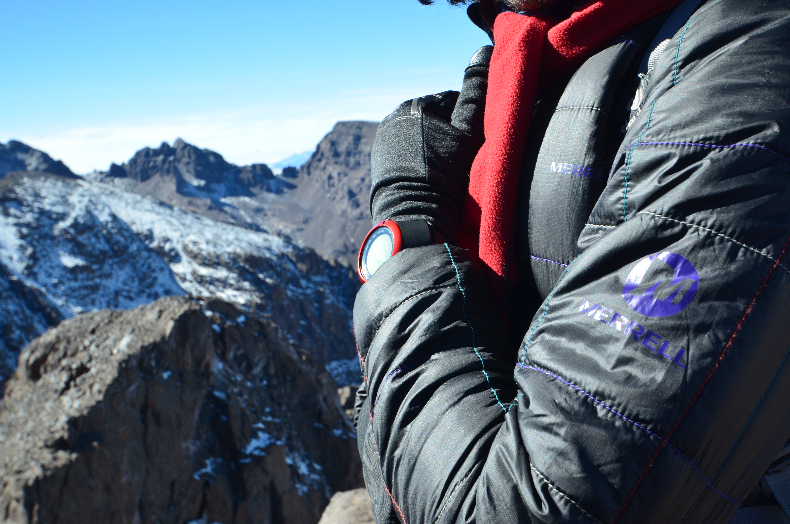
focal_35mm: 32
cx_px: 395
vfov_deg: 41.5
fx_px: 690
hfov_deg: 59.6
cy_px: 262
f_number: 10
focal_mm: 21
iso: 400
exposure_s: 1/200
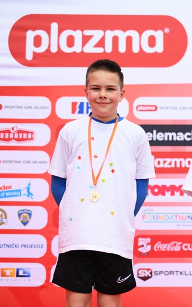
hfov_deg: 16.3
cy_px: 154
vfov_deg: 26.8
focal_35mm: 77
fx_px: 645
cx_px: 224
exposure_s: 1/3200
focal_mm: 50
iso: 100
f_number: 1.8
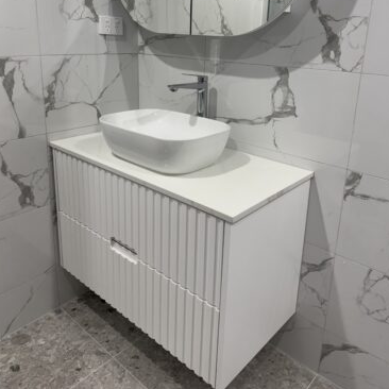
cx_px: 194
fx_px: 369
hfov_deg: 55.6
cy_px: 131
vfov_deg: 54.5
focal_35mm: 29
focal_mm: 6.76
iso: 100
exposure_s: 1/100
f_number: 1.78
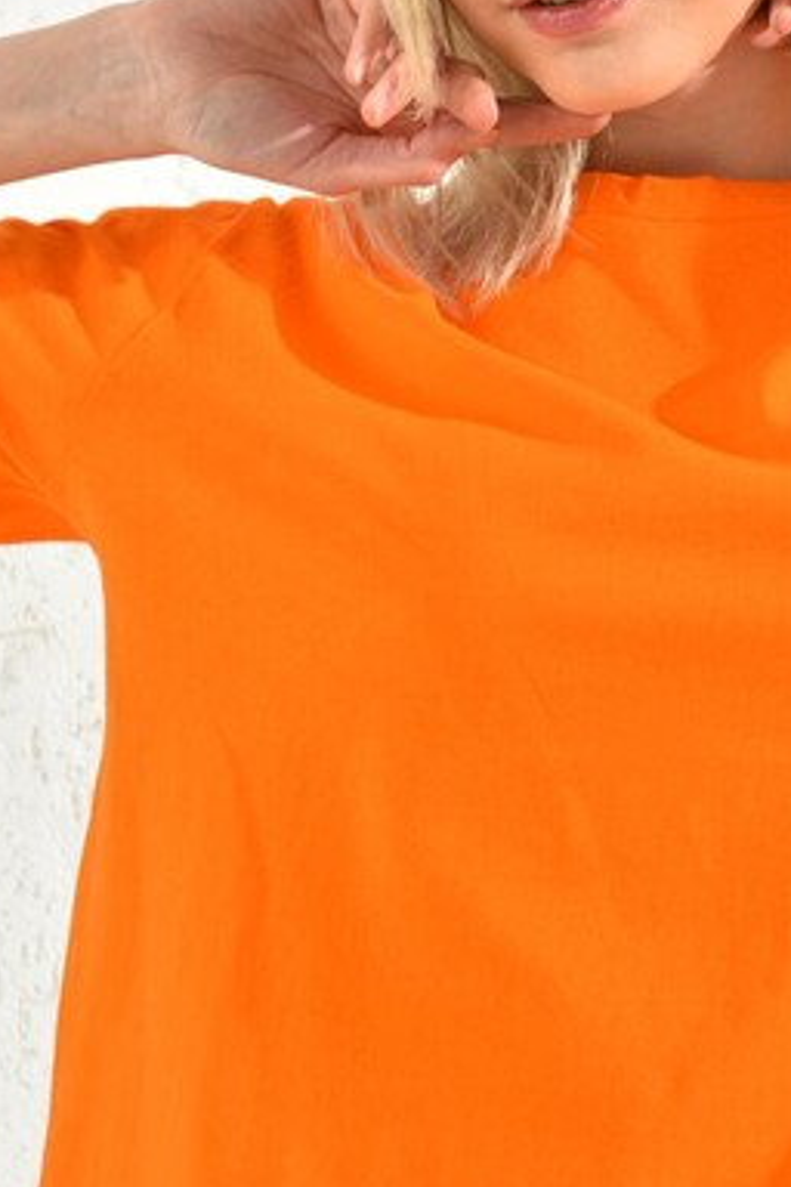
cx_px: 732
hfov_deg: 15.7
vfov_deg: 23.3
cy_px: 250
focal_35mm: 86
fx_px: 2834
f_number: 7.1
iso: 100
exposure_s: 1/160
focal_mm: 44
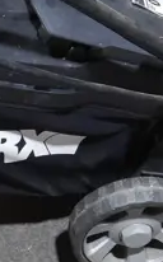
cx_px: 1
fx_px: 1206
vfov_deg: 12.3
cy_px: -6
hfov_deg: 7.7
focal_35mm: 169
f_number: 3.6
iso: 500
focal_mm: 16
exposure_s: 1/60
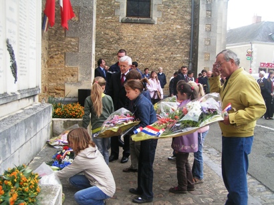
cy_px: 102
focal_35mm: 38
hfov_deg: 49.0
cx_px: 137
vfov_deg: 37.7
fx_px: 301
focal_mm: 5.8
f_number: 4
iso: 50
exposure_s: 1/50
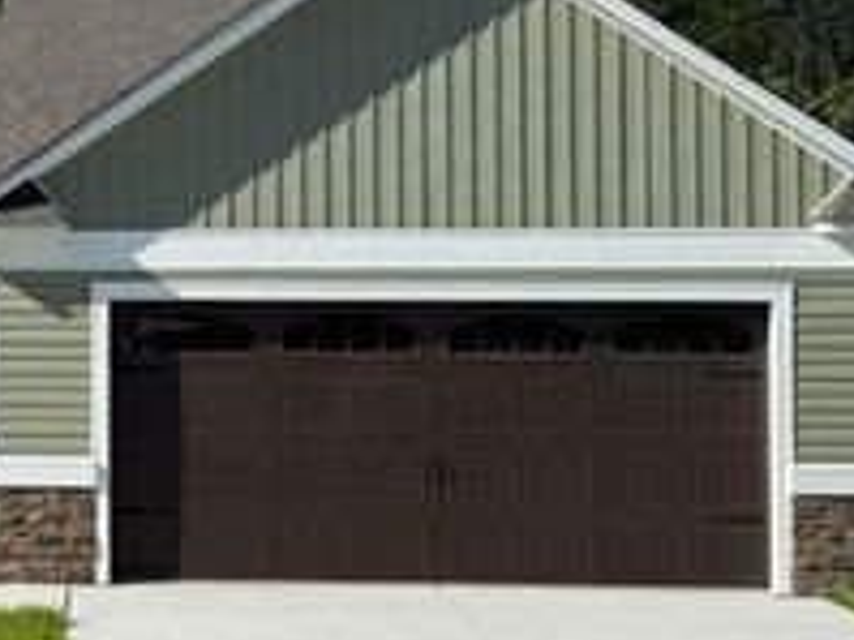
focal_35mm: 88
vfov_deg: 16.7
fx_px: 2170
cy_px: 243
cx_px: 17
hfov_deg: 21.5
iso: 80
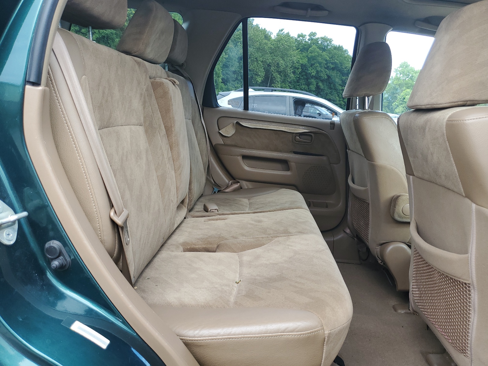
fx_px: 367
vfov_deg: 53.1
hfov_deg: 67.3
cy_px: 183
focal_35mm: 26
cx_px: 244
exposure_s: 1/156
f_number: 1.5
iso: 50
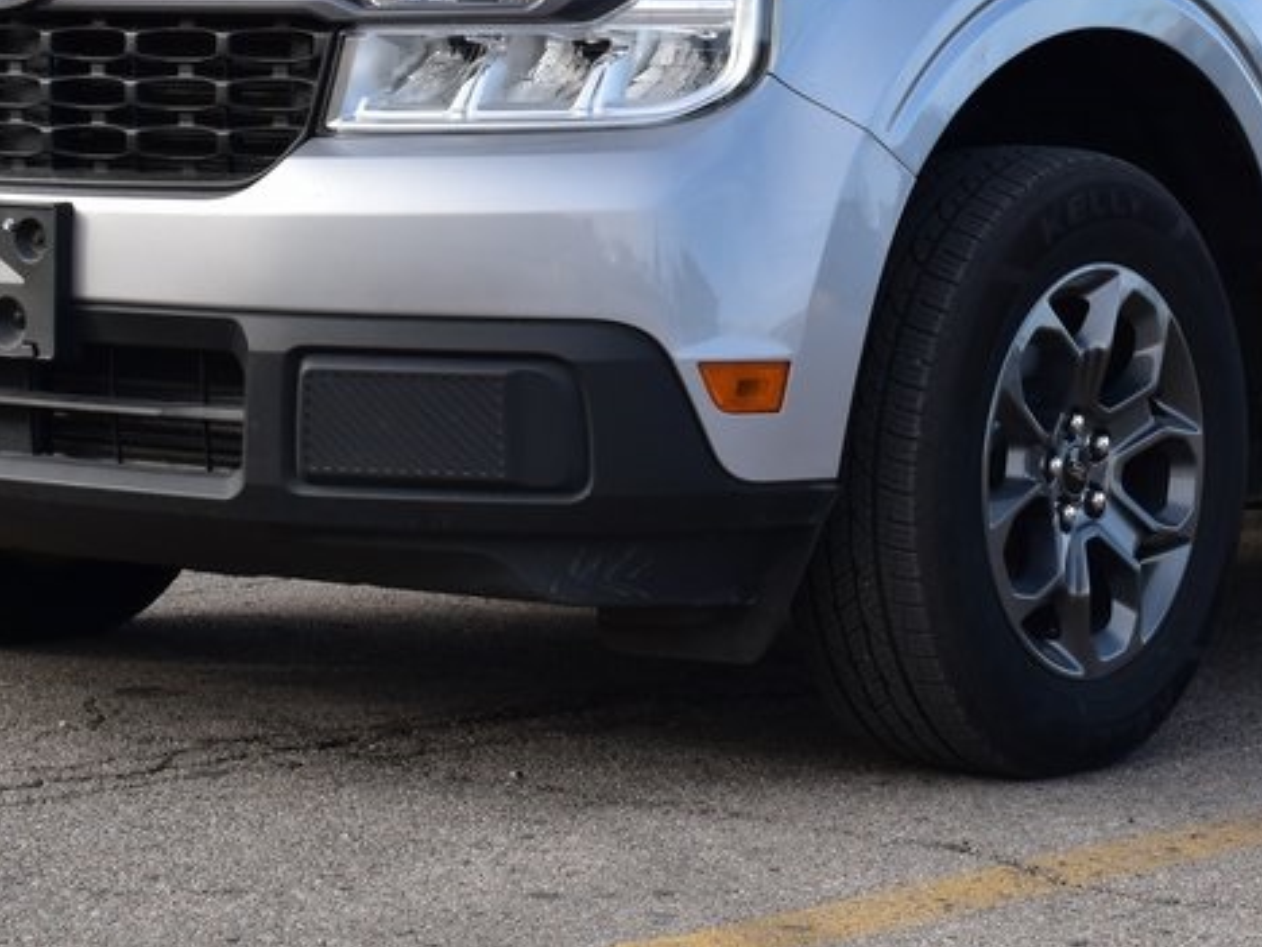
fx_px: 4375
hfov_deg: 16.4
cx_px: 895
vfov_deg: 12.3
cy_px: 147
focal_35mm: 120
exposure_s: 1/160
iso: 400
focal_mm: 38
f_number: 9
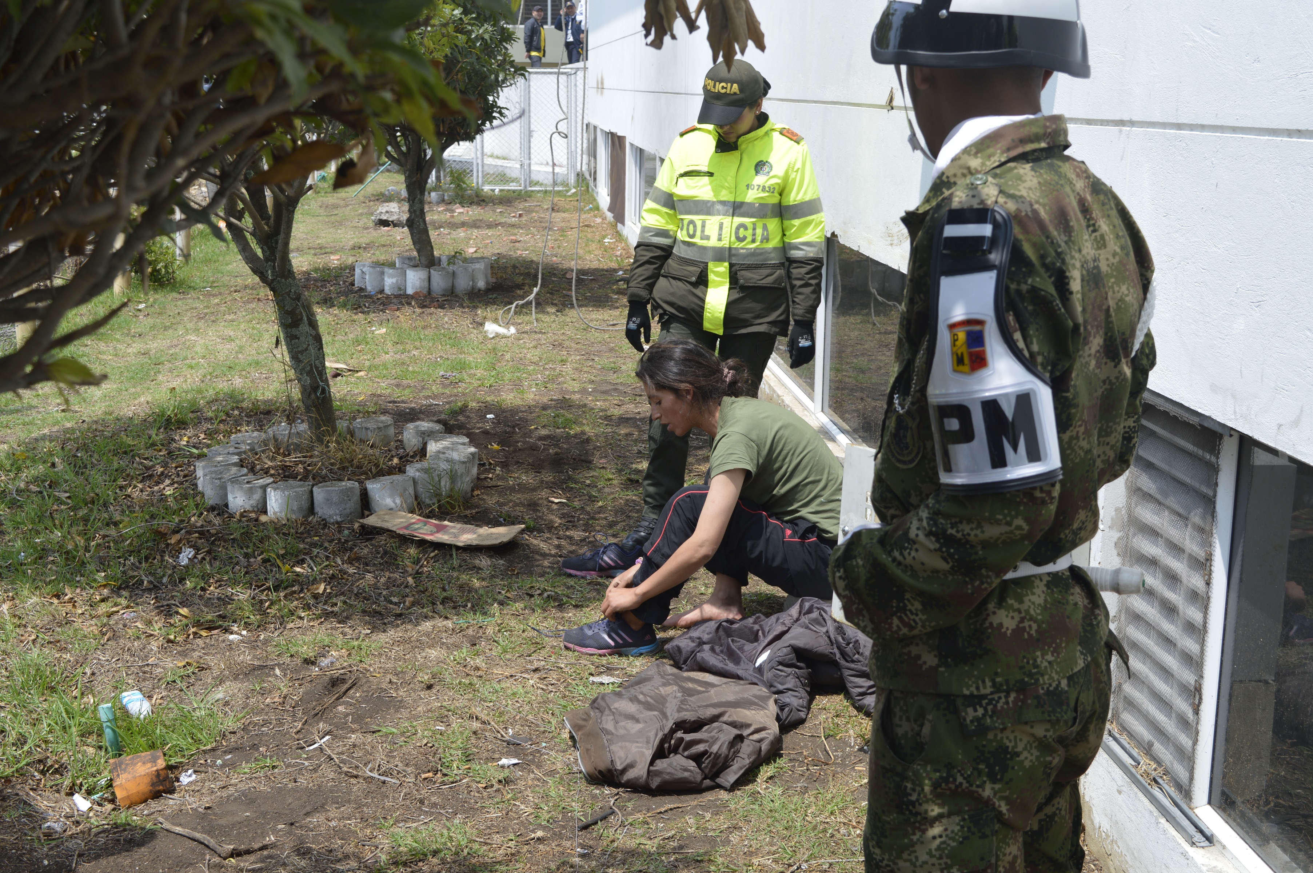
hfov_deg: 42.4
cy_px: 436
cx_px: 656
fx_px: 1694
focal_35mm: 46
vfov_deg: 28.9
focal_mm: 31
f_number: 7.1
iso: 100
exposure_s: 1/200
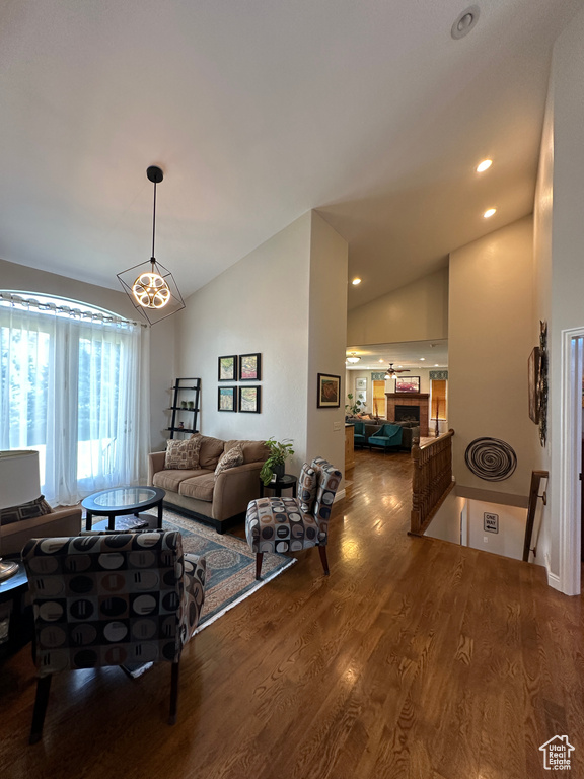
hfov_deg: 85.7
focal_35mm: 14
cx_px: 292
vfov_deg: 102.1
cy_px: 390
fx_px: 315
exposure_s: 1/60
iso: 160
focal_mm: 2.22
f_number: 2.2
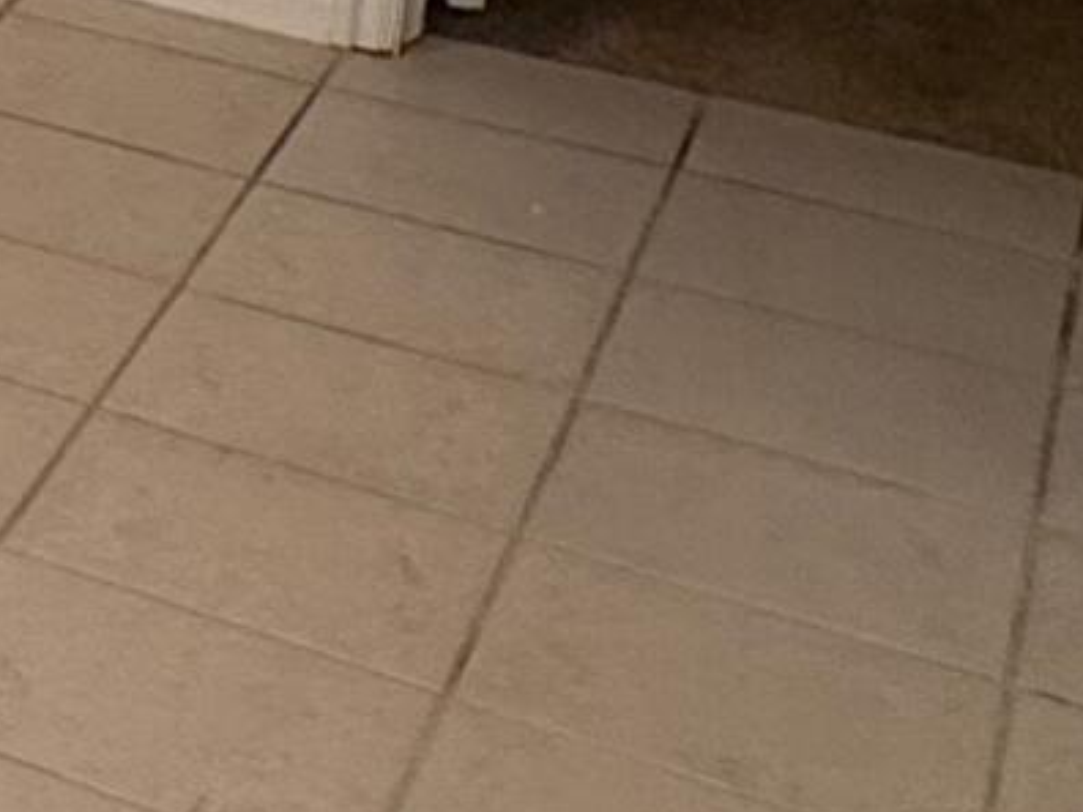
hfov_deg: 12.0
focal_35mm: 106
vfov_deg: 12.7
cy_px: -670
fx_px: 3316
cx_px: -1958
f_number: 2.2
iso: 125
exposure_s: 1/120
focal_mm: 2.22
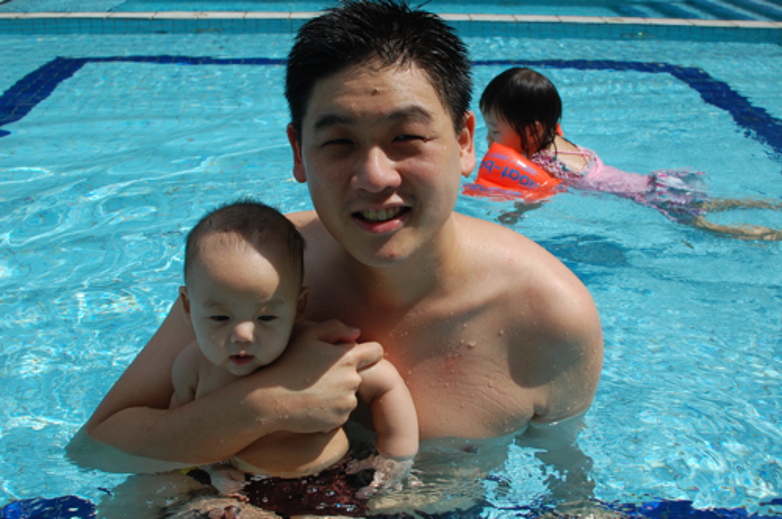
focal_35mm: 52
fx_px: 1139
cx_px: 391
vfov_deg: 25.7
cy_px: 260
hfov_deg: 37.9
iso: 200
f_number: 9
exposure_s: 1/320
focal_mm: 35
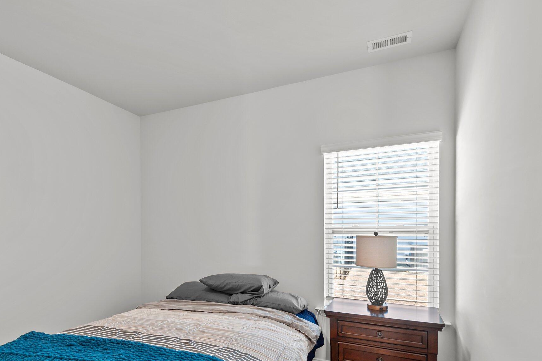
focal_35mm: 19
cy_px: 214
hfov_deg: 86.8
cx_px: 252
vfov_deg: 64.1
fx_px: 286
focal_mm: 16
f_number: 4
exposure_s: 1/25
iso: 400
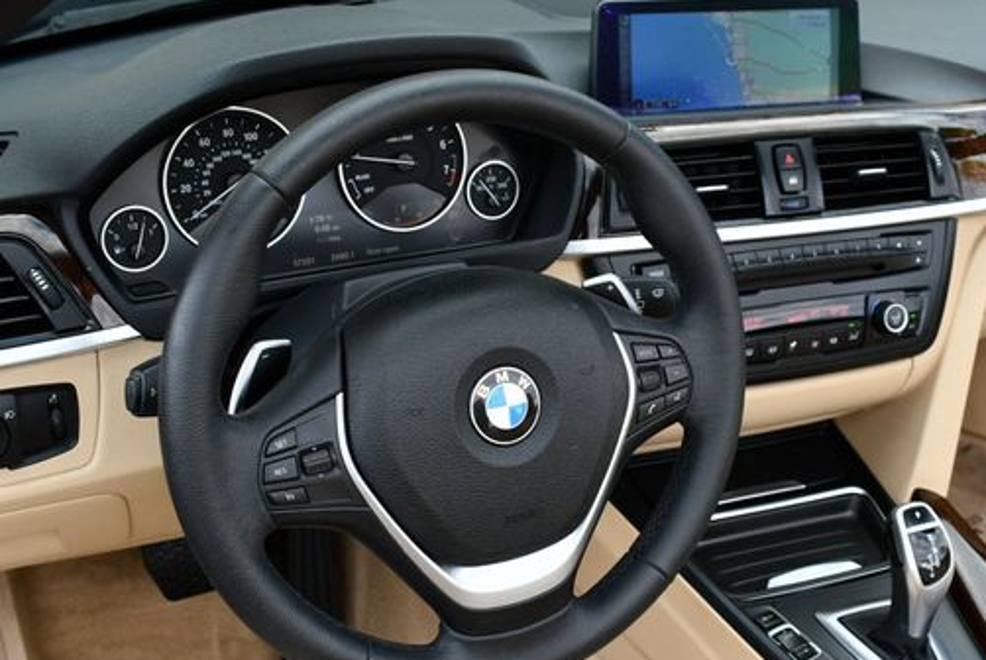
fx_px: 1398
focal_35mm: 51
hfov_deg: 38.8
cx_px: 566
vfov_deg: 26.5
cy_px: 387
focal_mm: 20
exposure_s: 1/250
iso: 400
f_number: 5.6
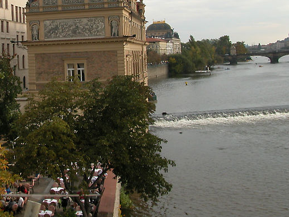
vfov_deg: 23.7
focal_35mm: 61
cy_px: 46
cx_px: 49
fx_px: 509
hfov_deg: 30.7
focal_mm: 8.9
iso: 100
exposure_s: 1/208
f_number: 5
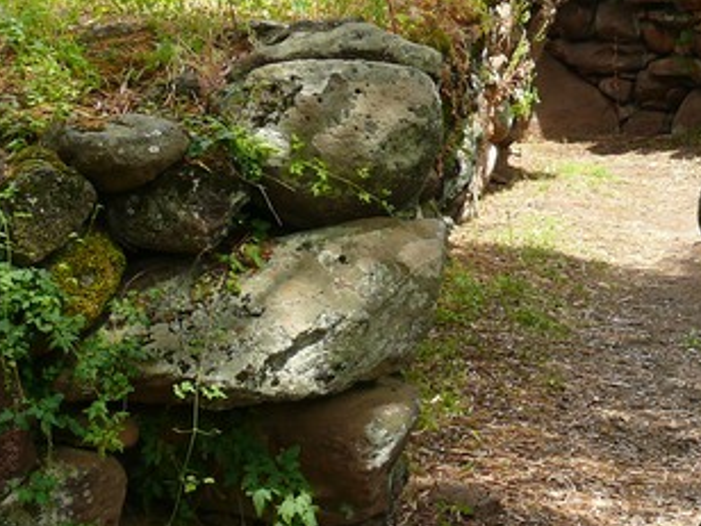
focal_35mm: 134
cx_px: 599
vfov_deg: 11.0
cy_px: 18
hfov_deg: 14.6
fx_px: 2714
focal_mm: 11.6
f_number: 3.6
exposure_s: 1/125
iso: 100
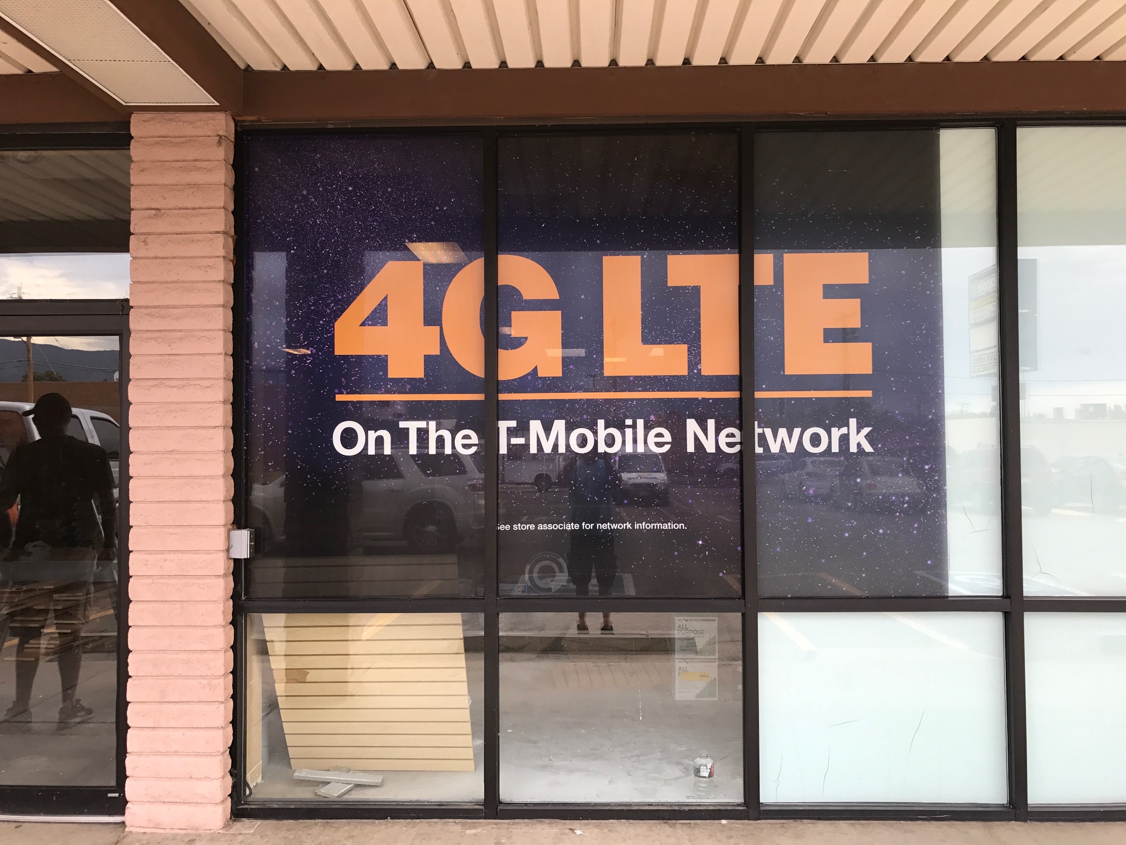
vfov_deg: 49.7
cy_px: 422
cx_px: 563
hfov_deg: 63.4
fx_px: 911
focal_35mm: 28
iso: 20
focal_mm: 3.99
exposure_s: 1/217
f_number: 1.8
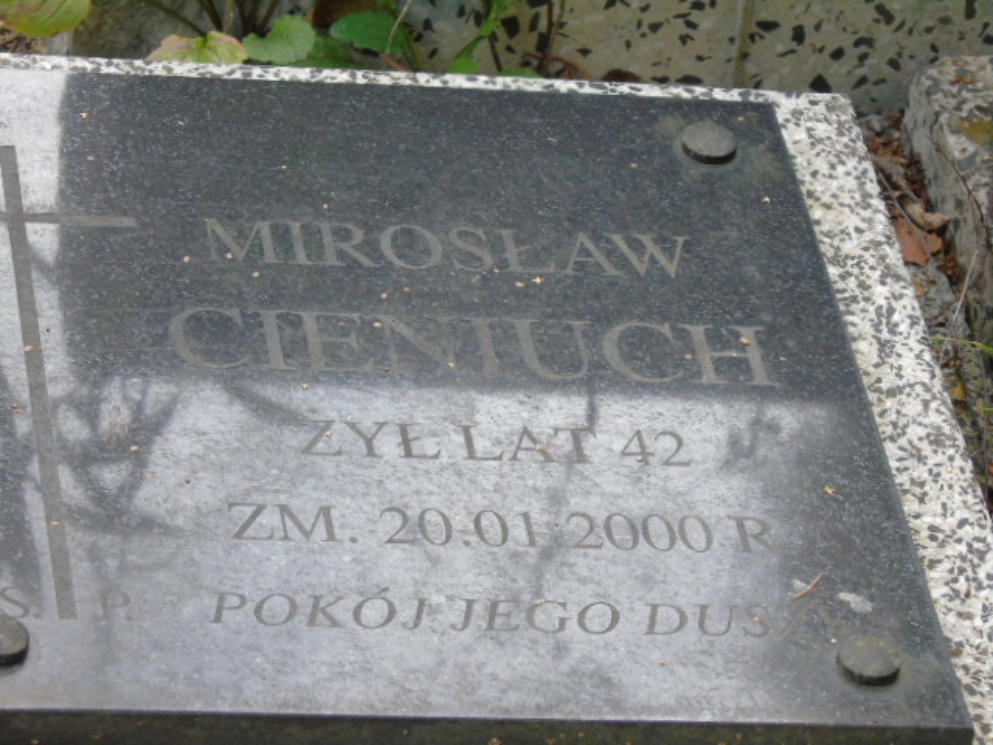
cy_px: 372
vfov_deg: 8.0
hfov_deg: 10.6
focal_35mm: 186
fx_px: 5336
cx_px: 496
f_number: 5
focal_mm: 33
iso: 500
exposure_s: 1/160
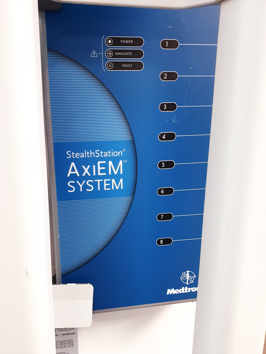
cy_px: 192
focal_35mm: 32
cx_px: 116
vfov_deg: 56.7
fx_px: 328
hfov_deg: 44.1
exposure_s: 1/25
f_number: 2.4
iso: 320
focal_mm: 4.3
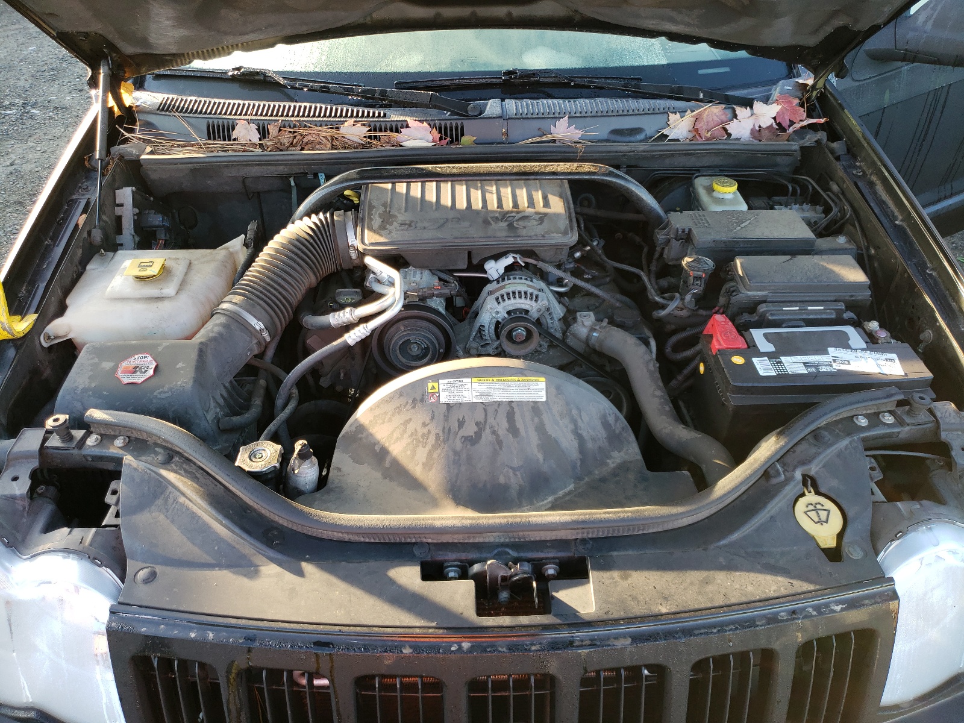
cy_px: 362
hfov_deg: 67.3
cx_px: 482
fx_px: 724
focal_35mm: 26
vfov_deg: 53.1
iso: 50
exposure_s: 1/127
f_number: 1.5
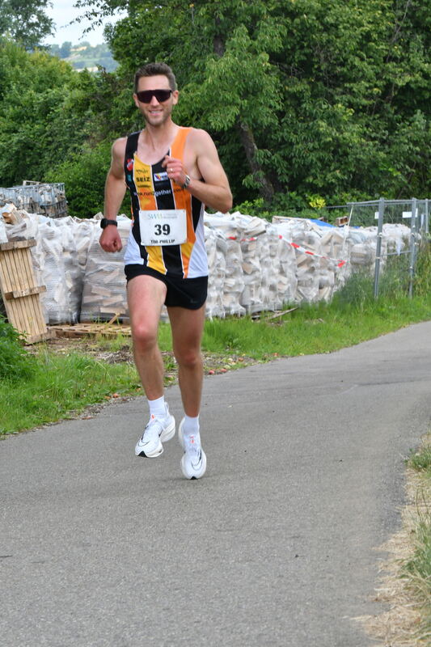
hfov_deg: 9.1
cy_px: 324
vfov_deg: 13.7
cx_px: 216
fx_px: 2695
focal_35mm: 150
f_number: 14
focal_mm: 100
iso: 800
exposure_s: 1/250
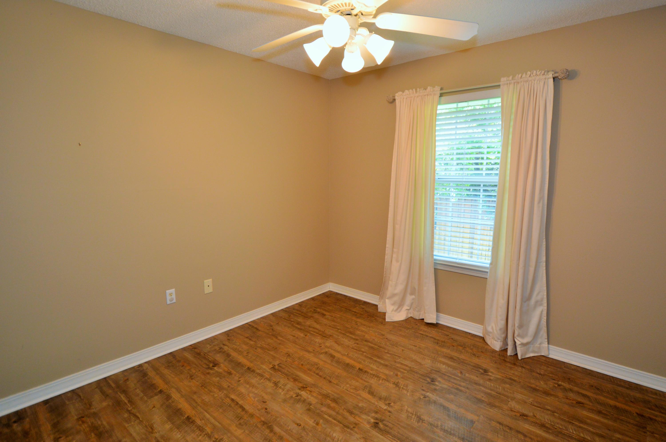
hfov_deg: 90.1
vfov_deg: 67.3
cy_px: 221
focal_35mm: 18
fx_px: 333
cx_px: 333
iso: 400
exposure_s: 1/60
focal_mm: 12
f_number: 4
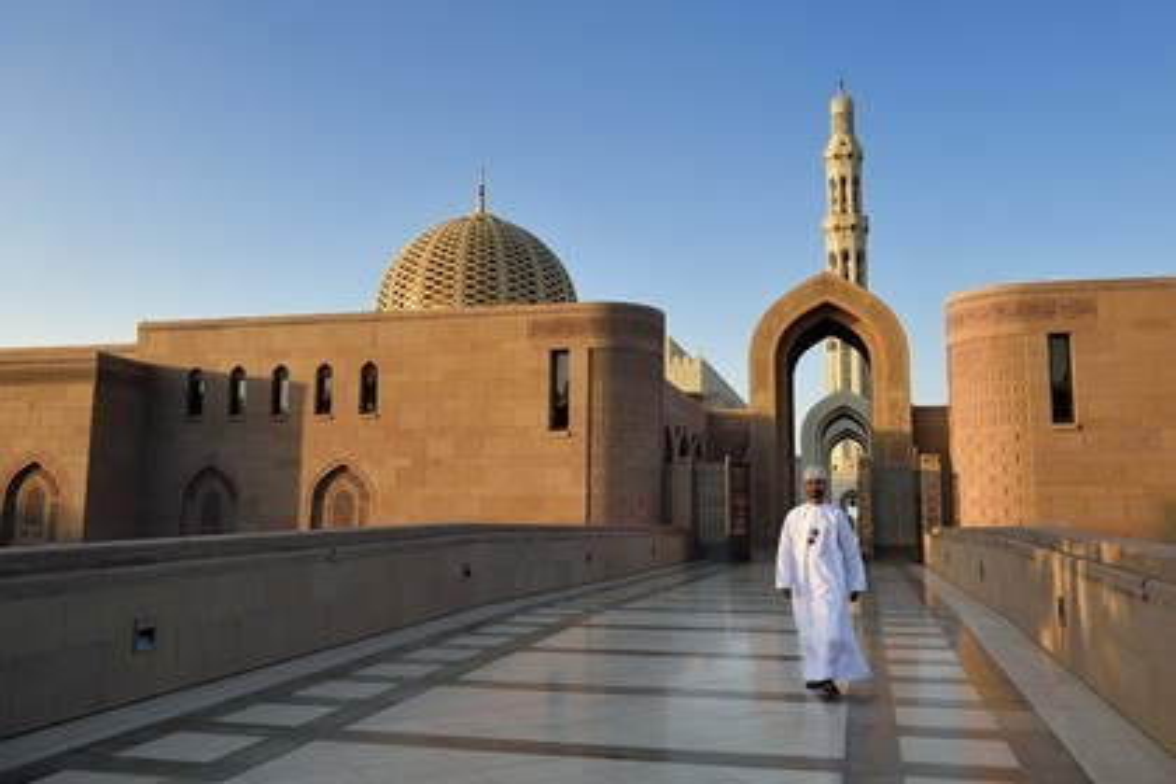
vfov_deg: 42.3
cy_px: 392
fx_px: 1013
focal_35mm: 31
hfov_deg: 60.3
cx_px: 588
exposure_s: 1/320
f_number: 8
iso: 200
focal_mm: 31
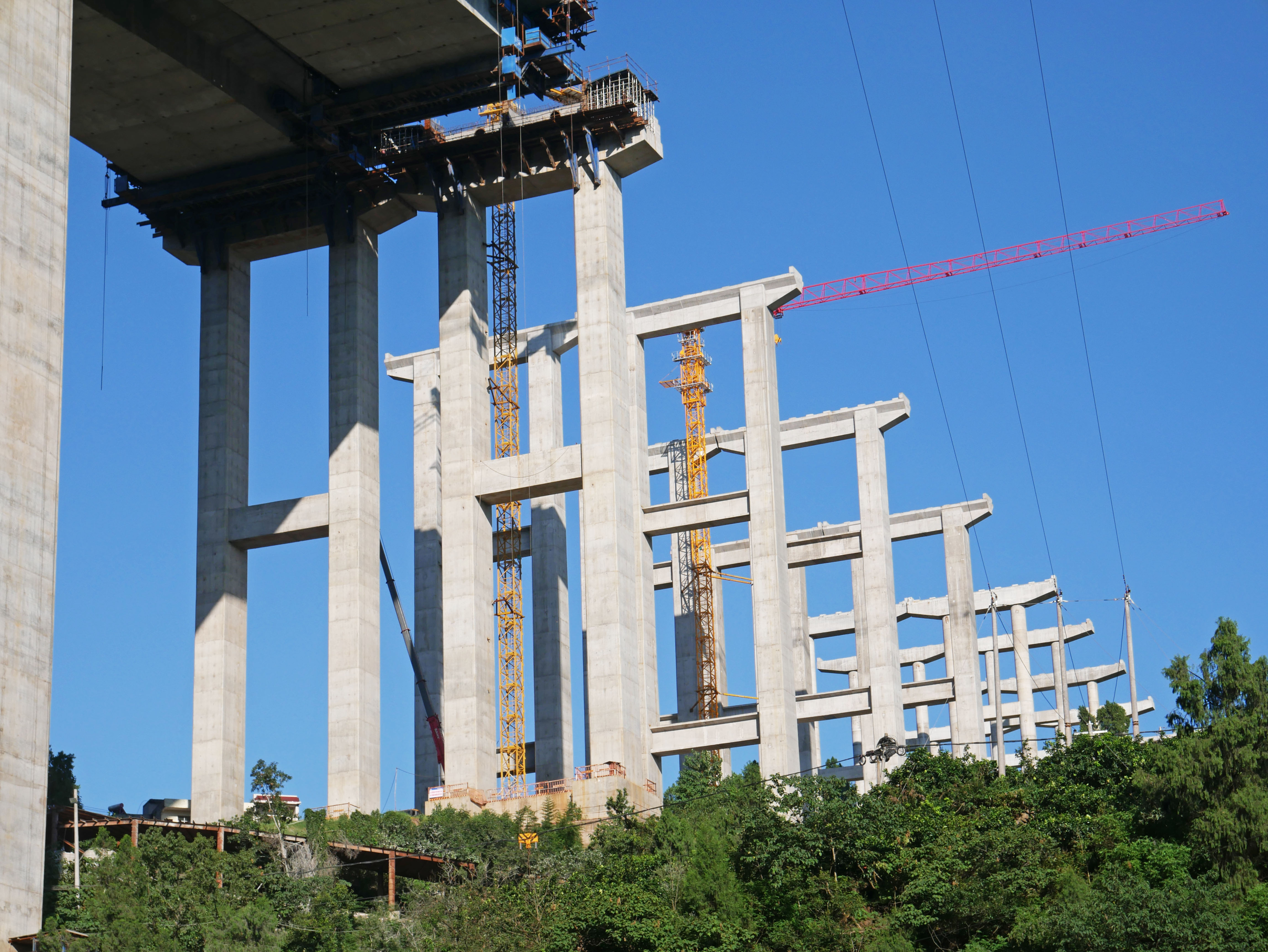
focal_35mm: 84
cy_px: 476
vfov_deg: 17.6
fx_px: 3078
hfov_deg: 23.3
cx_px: 634
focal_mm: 42
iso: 200
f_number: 10
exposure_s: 1/500
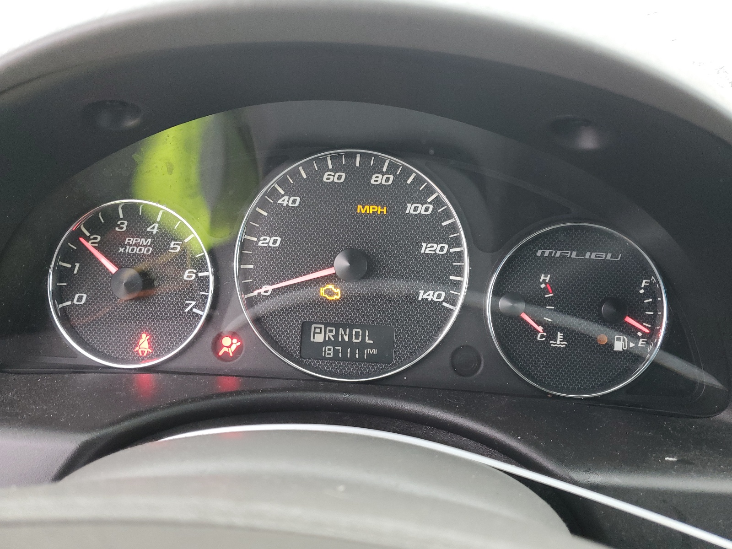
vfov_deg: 53.1
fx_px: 550
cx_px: 366
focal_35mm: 26
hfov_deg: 67.3
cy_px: 274
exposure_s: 1/50
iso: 109
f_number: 1.5
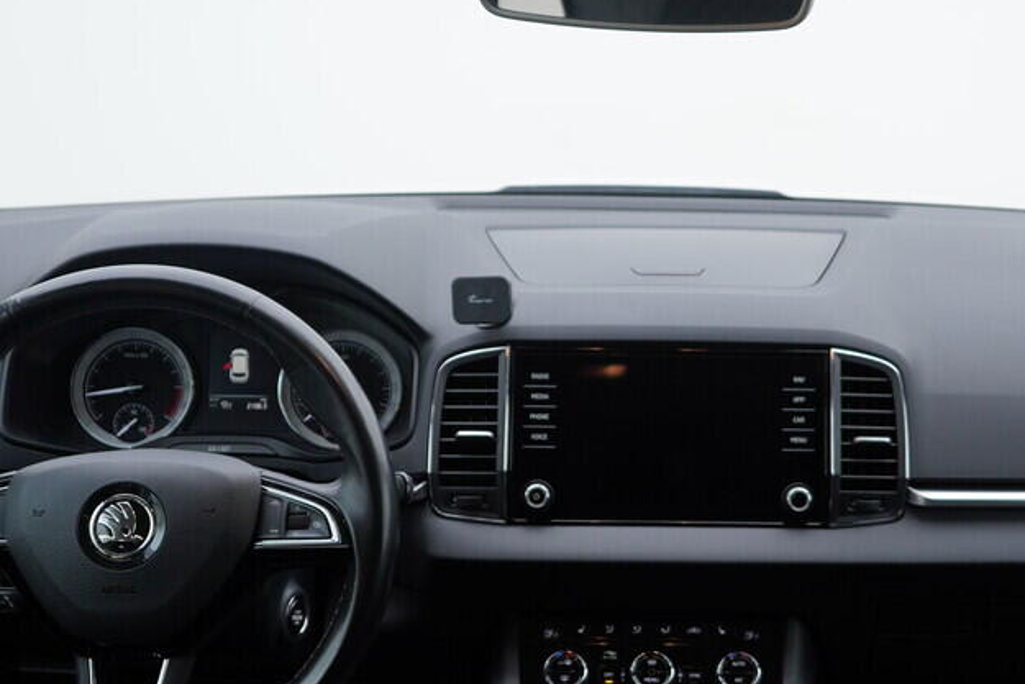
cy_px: 408
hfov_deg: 33.7
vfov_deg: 23.0
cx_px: 656
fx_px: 1680
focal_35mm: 59
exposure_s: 1/50
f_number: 3.2
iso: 125
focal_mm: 24
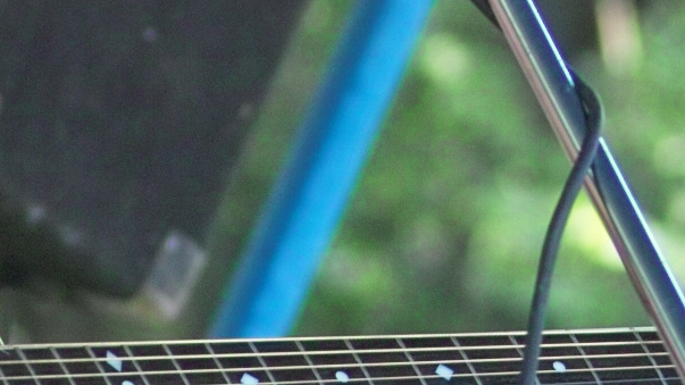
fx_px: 12804
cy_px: -253
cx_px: -187
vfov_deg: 1.7
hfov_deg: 3.1
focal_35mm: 705
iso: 200
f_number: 3.5
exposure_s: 1/125
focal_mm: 105
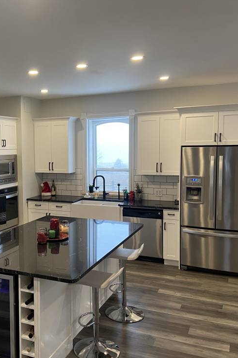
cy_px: 181
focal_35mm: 37
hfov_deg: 34.9
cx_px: 51
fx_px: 367
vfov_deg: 51.9
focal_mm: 4.25
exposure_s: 1/60
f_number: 1.8
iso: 160
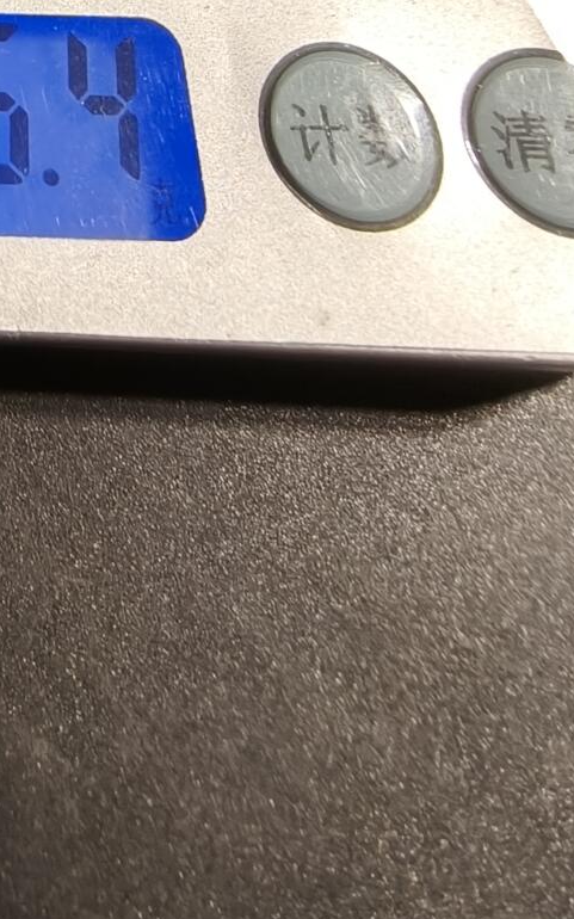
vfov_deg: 33.7
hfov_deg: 21.7
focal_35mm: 57
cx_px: -41
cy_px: 80
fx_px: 1427
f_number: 2
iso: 160
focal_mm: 2.32
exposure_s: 1/100
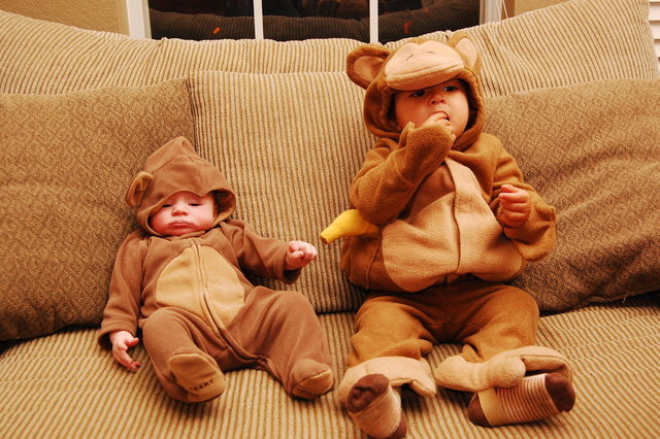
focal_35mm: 42
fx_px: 770
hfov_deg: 46.4
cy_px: 220
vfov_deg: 31.9
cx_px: 330
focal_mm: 28
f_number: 5.6
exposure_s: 1/60
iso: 800
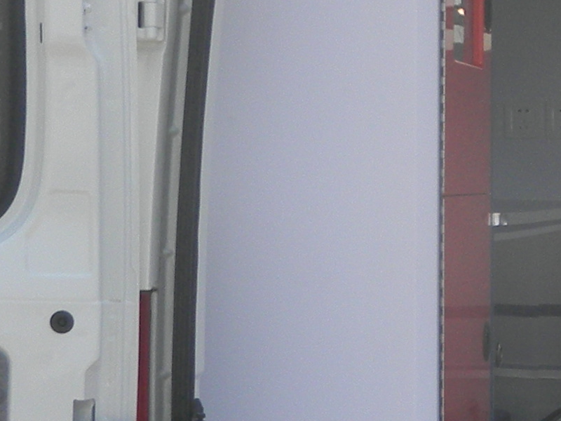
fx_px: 2350
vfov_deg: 10.2
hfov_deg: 13.2
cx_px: 723
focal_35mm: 145
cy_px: 279
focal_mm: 5.3
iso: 80
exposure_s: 1/365
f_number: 3.9
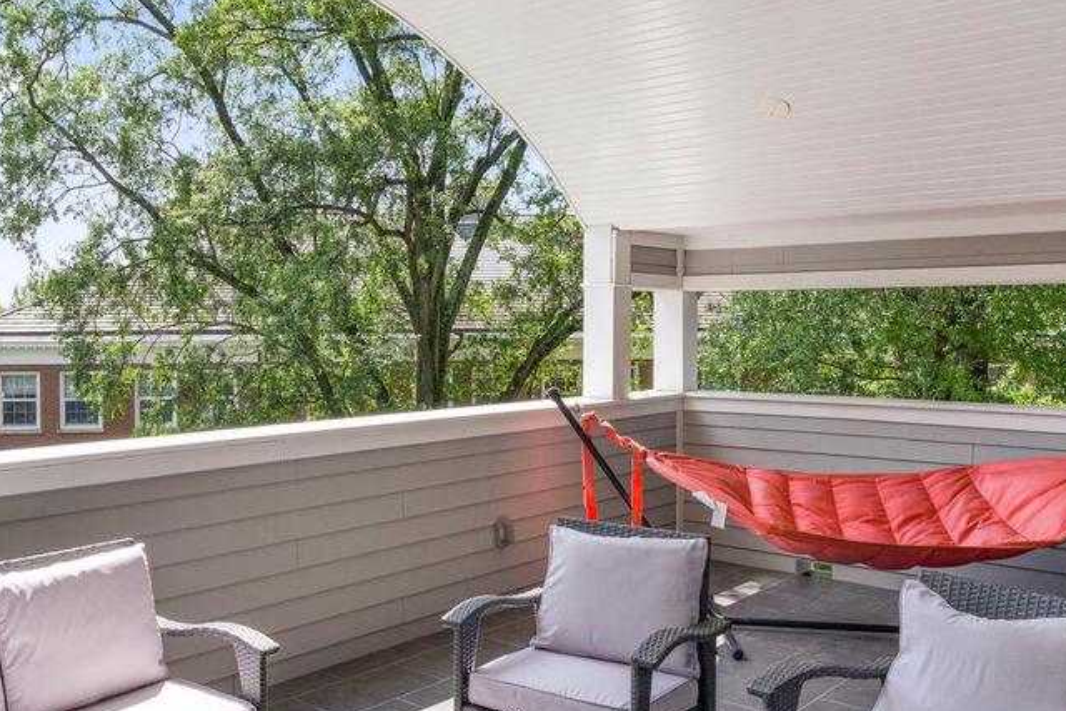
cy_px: 331
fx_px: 1066
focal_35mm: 36
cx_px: 341
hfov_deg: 52.0
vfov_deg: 36.9
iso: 200
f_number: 8
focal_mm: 16
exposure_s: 1/200
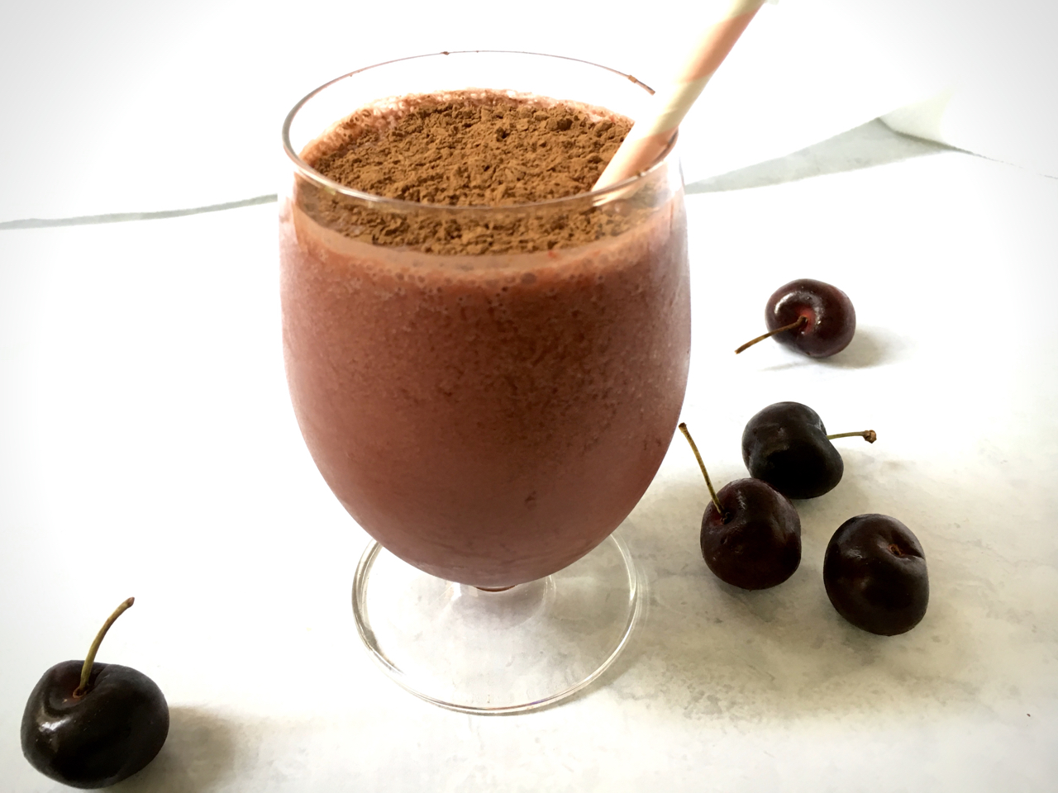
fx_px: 886
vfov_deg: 48.2
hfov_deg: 61.7
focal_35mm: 29
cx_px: 529
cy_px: 396
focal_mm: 4.15
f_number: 2.2
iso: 80
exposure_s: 1/30
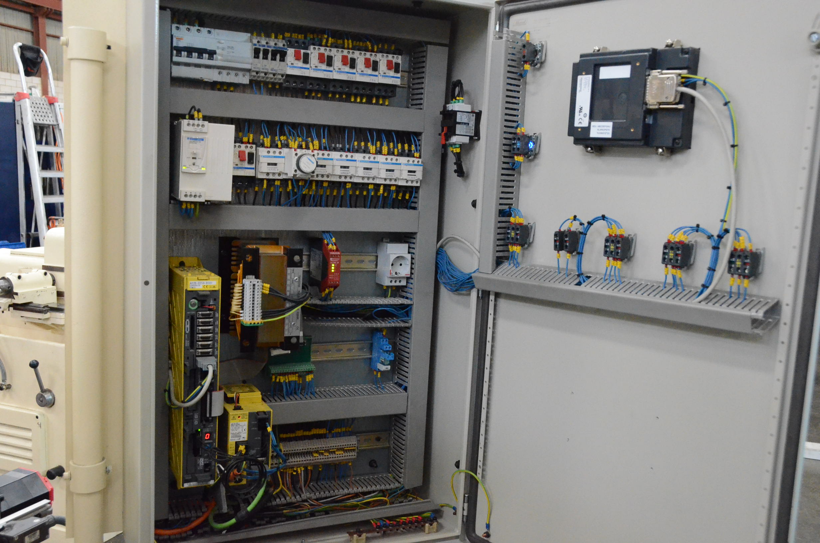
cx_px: 410
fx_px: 750
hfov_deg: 57.3
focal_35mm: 33
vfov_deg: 39.8
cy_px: 272
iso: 6400
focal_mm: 22
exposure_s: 1/100
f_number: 5
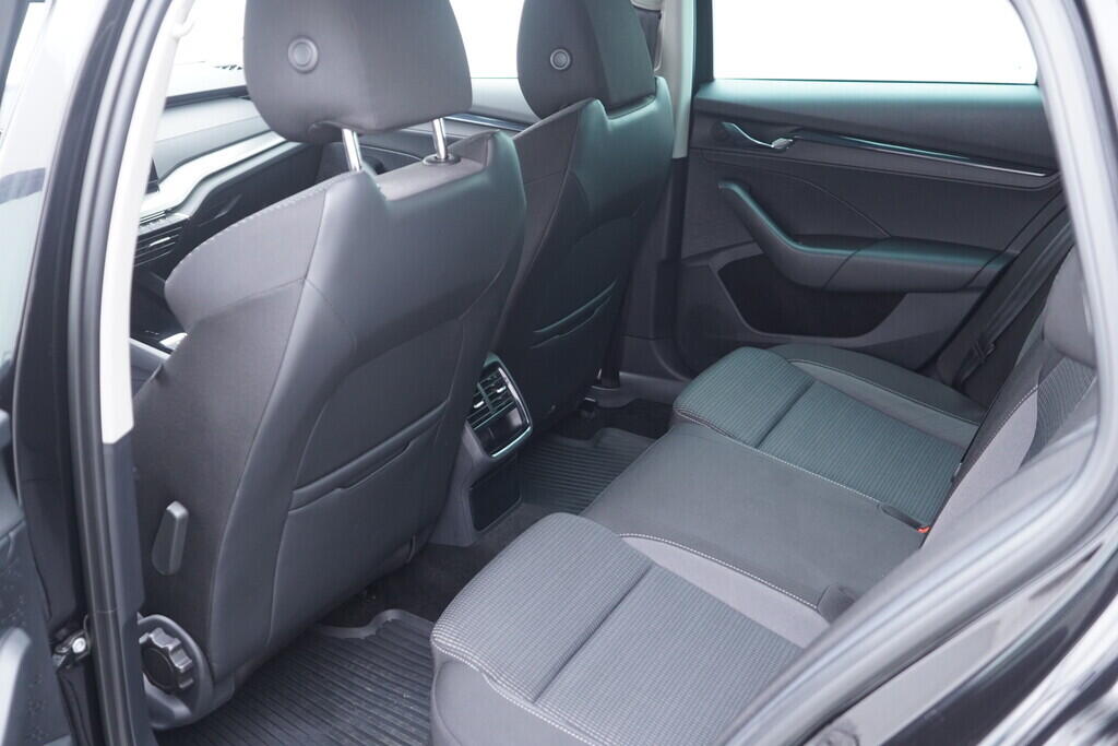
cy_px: 373
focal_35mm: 36
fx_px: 1118
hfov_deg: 53.1
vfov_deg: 36.9
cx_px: 559
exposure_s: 1/40
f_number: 2.8
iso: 800
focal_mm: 24
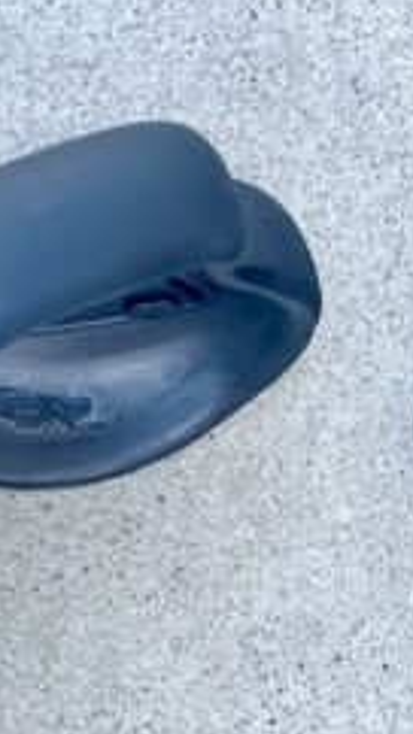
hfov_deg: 10.1
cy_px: 1077
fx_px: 2338
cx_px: 331
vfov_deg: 16.4
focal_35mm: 120
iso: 32
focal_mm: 4.2
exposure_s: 1/569
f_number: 1.6
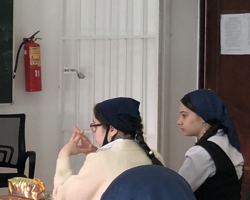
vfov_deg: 11.7
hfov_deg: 13.4
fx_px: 977
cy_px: 81
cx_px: -176
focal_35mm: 132
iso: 25
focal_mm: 4
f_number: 1.8
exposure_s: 1/33
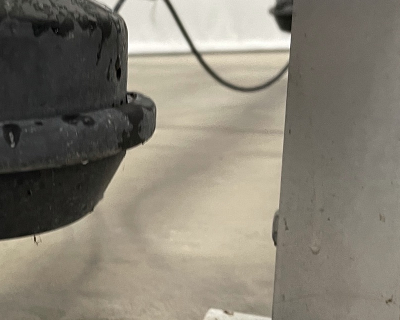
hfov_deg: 26.7
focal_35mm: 65
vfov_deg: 23.5
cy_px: 190
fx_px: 769
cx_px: -42
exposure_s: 1/33
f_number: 1.6
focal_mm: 5.1
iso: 400
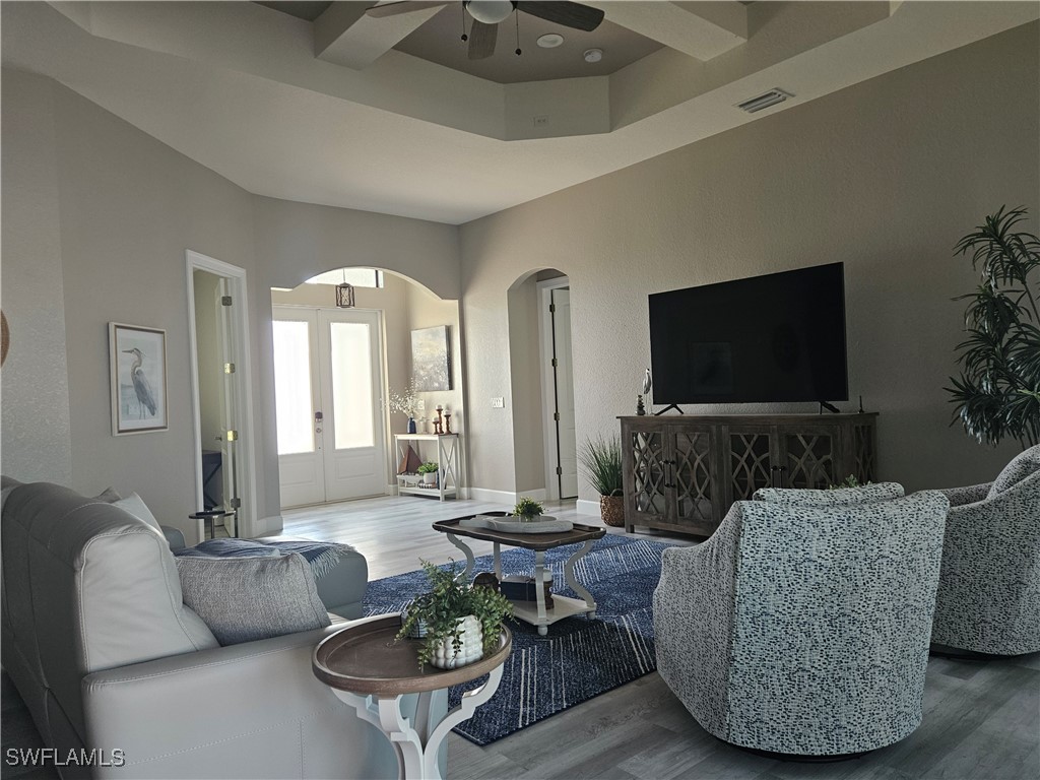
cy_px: 390
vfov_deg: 58.9
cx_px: 520
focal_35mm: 23
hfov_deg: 73.9
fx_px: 691
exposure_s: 1/120
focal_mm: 5.4
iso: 200
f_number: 1.8
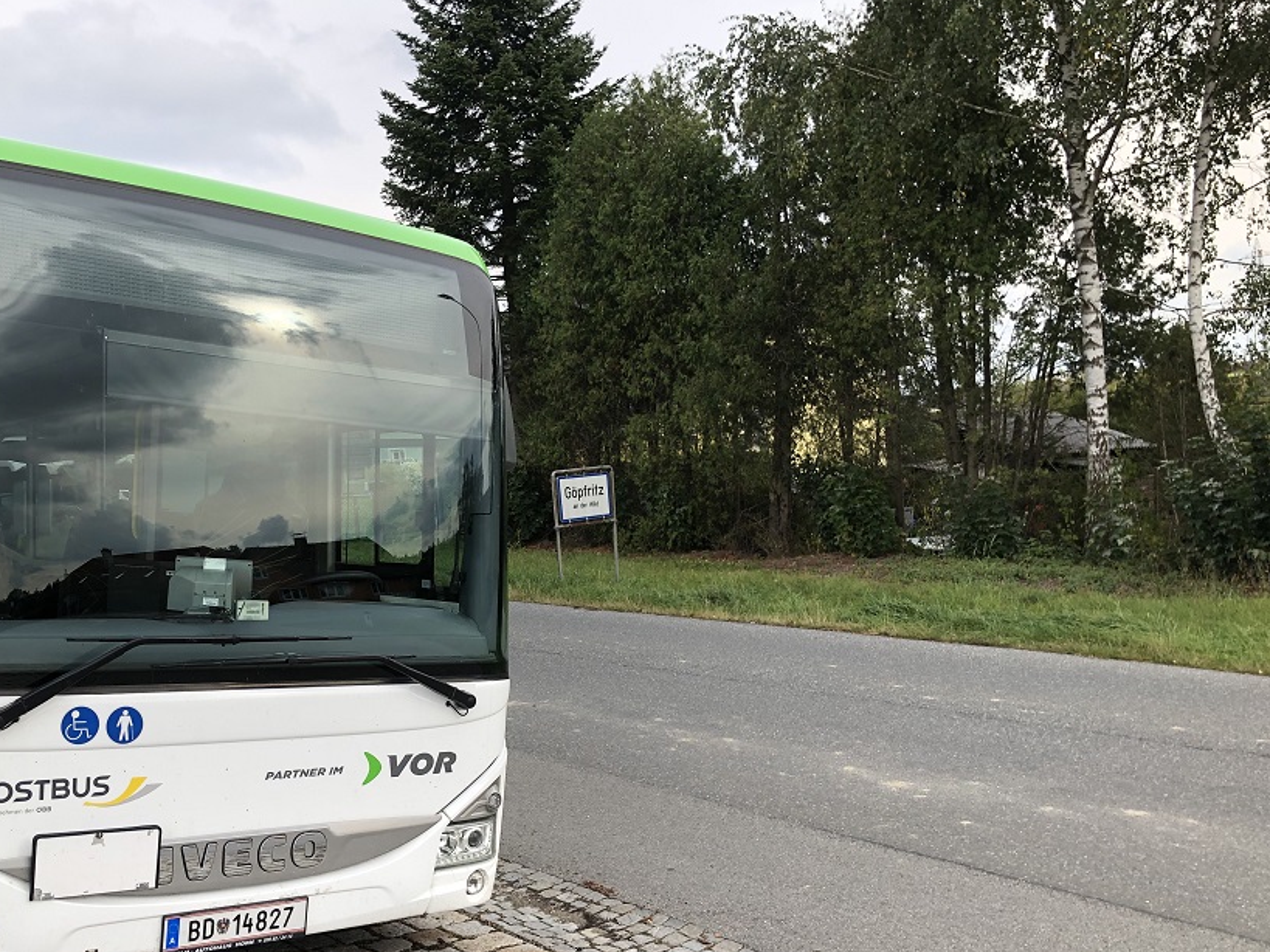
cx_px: 479
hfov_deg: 52.1
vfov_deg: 40.5
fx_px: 1284
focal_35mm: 35
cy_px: 578
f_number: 1.8
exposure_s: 1/510
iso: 20
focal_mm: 4
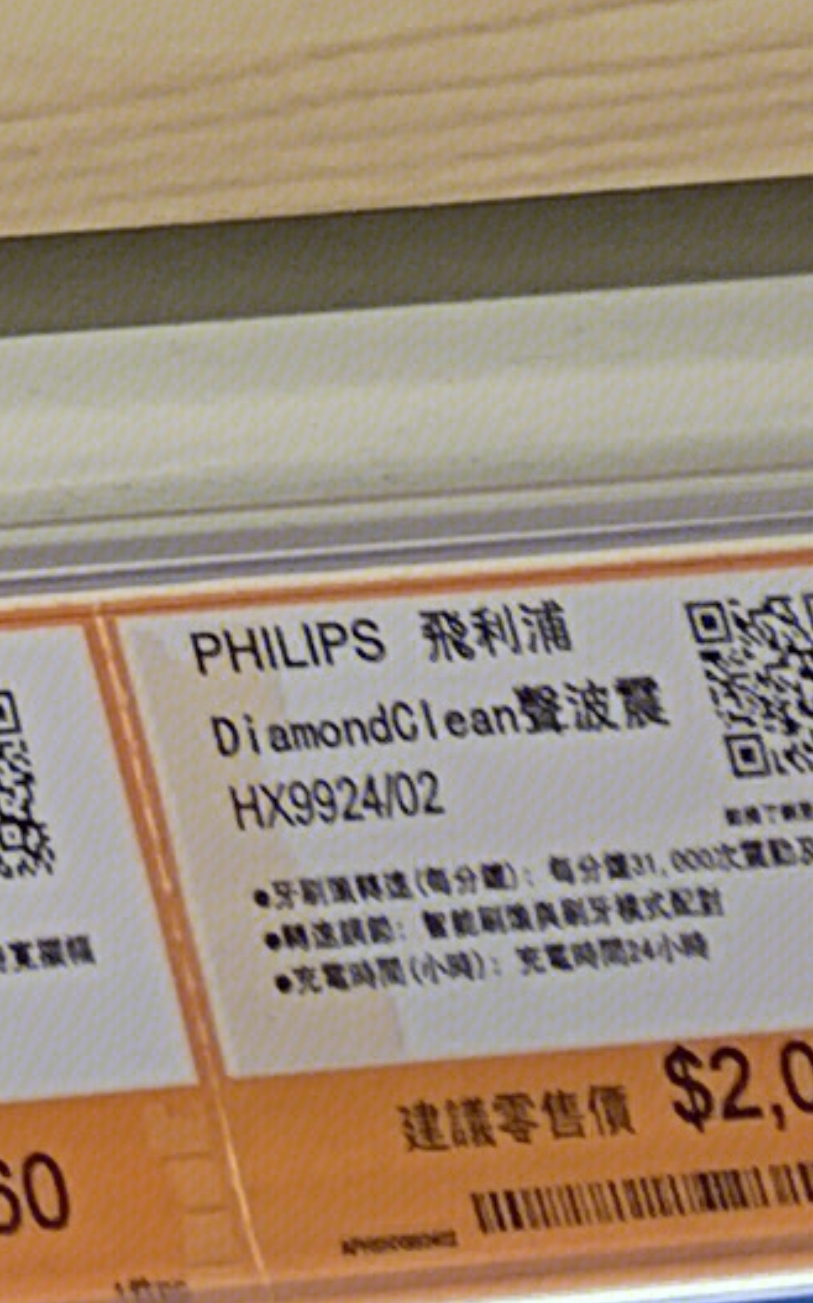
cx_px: -2533
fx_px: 7486
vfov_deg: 8.9
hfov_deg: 5.4
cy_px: -1872
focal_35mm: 211
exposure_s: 1/50
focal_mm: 4.25
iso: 50
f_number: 1.8
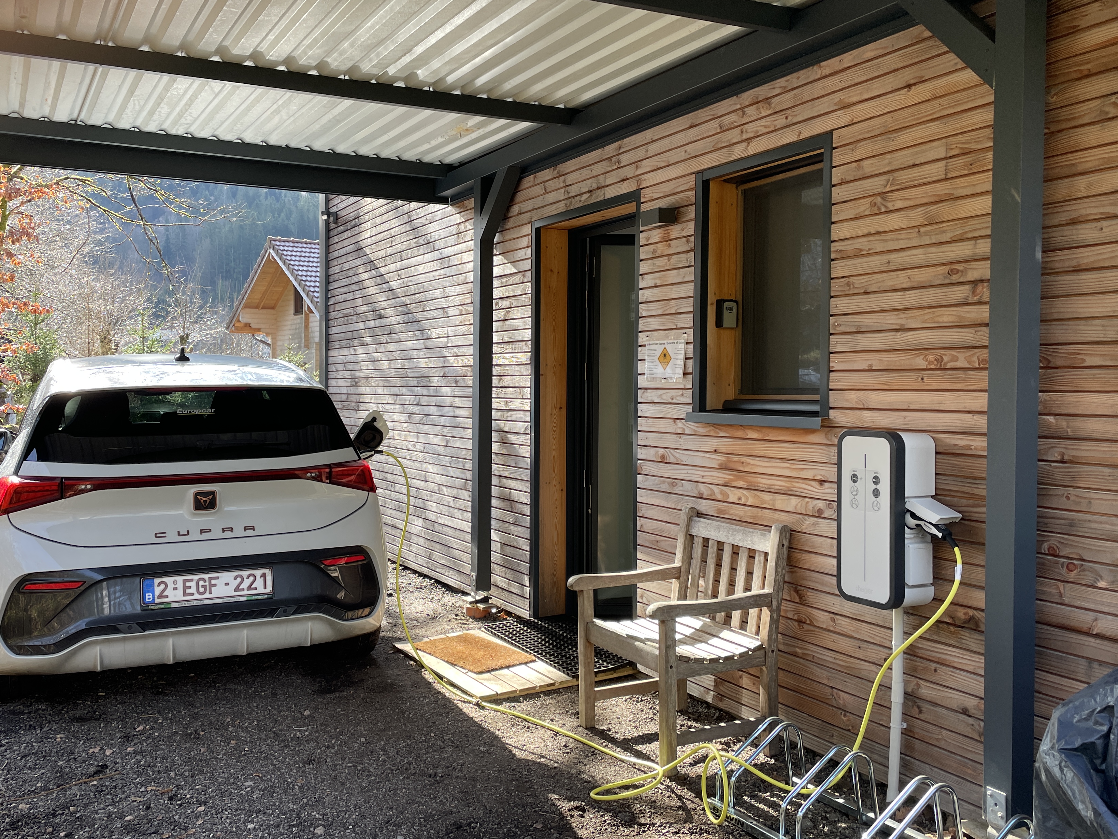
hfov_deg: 56.7
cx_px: 499
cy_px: 406
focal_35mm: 32
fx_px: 1034
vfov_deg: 44.2
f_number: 1.6
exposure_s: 1/192
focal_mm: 4.2
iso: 32
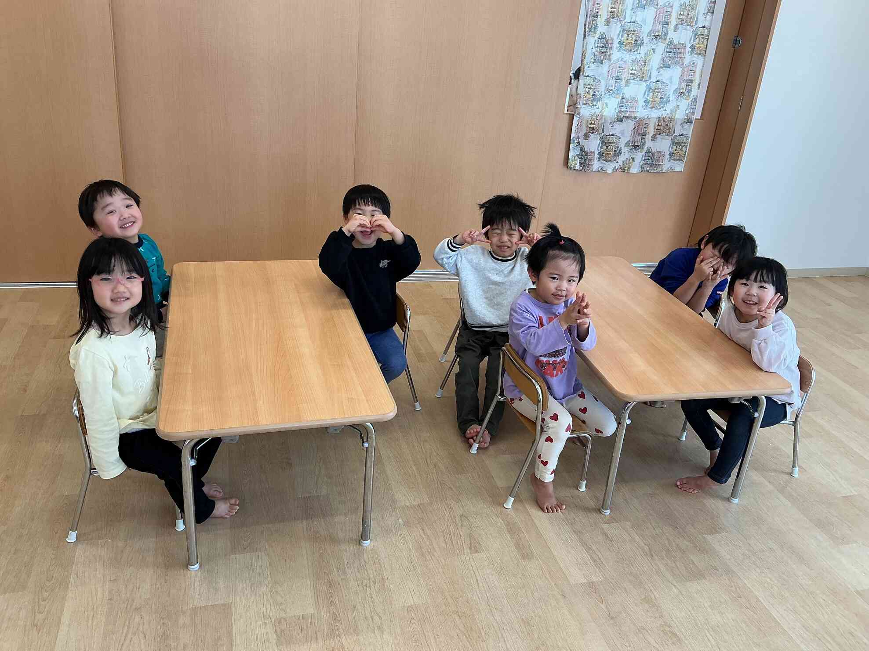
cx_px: 434
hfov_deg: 61.7
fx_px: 728
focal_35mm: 29
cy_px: 326
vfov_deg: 48.2
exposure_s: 1/120
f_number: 1.8
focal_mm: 3
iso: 32
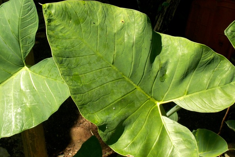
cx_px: 115
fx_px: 392
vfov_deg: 22.6
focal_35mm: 60
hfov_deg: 33.4
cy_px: 93
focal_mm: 8.1
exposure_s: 1/250
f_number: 3.7
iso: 80
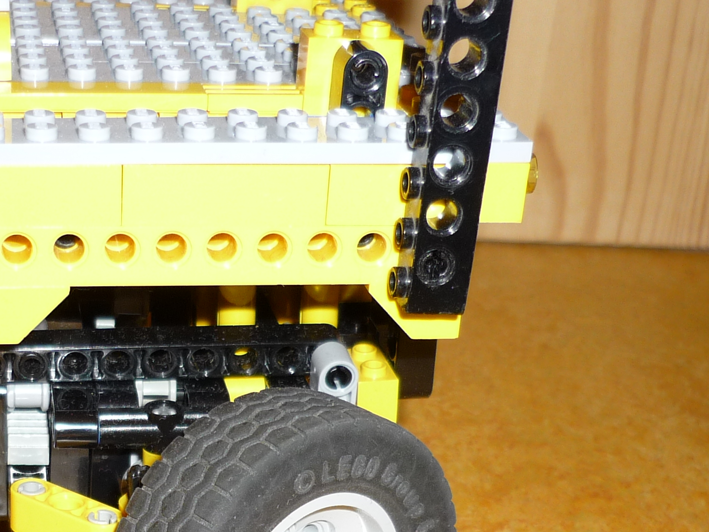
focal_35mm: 71
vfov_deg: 20.1
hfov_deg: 27.0
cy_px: 519
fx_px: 1454
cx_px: 164
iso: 100
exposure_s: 1/30
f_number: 2.8
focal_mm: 5.5
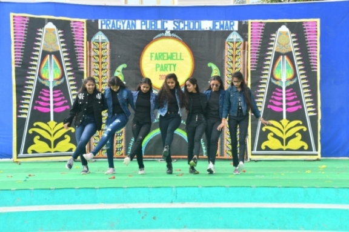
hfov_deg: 30.1
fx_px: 649
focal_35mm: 67
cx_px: 174
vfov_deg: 20.3
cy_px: 116
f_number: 9
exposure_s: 1/250
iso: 320
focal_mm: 45
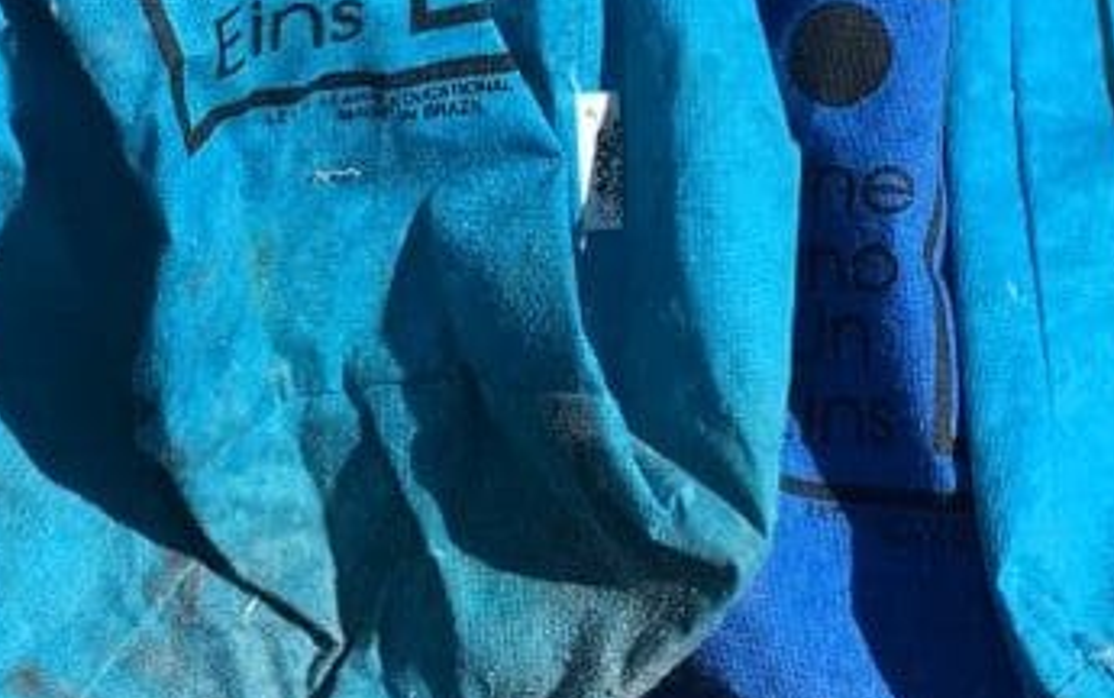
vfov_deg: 14.3
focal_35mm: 89
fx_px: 2703
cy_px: -110
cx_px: 533
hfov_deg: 23.3
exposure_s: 1/1709
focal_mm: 4.15
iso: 25
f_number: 2.2
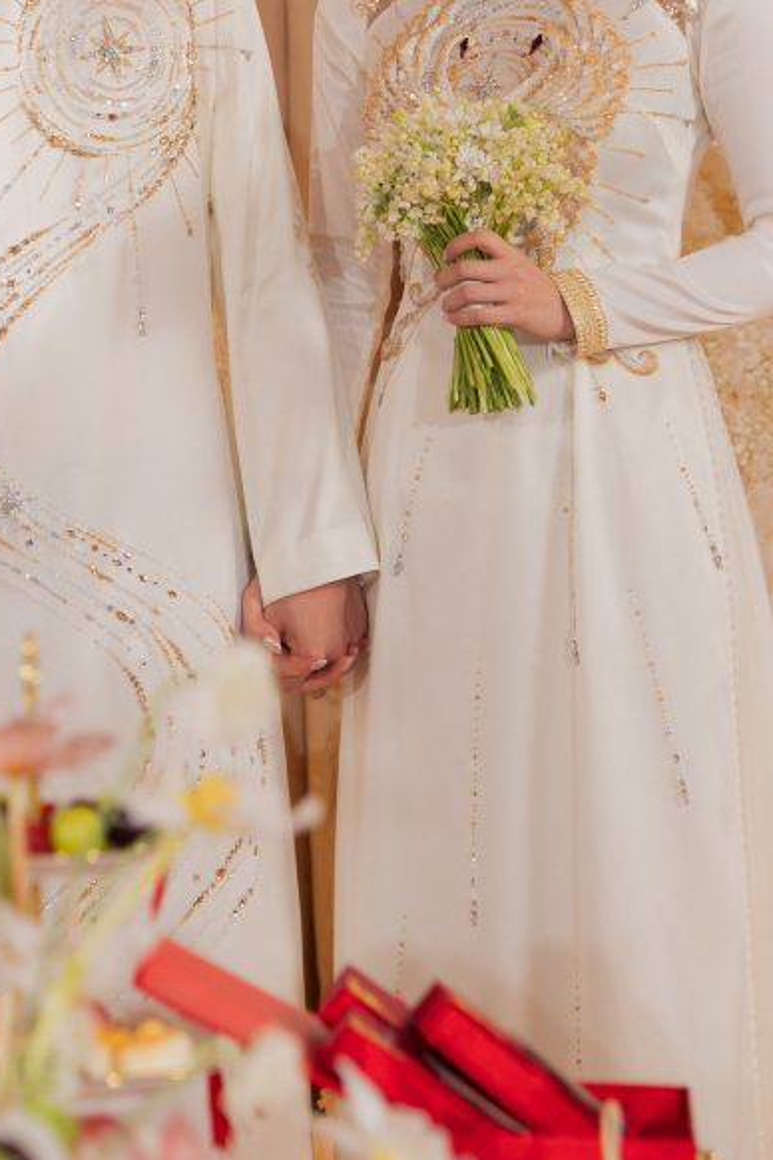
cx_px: 207
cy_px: 315
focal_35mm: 184
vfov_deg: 11.2
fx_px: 5926
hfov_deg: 7.5
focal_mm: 105
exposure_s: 1/200
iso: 800
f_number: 4.5
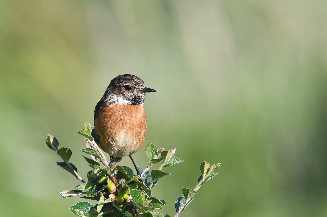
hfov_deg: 4.6
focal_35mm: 450
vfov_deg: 3.1
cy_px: 108
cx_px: 164
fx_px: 4085
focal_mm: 300
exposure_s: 1/1250
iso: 400
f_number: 5.6
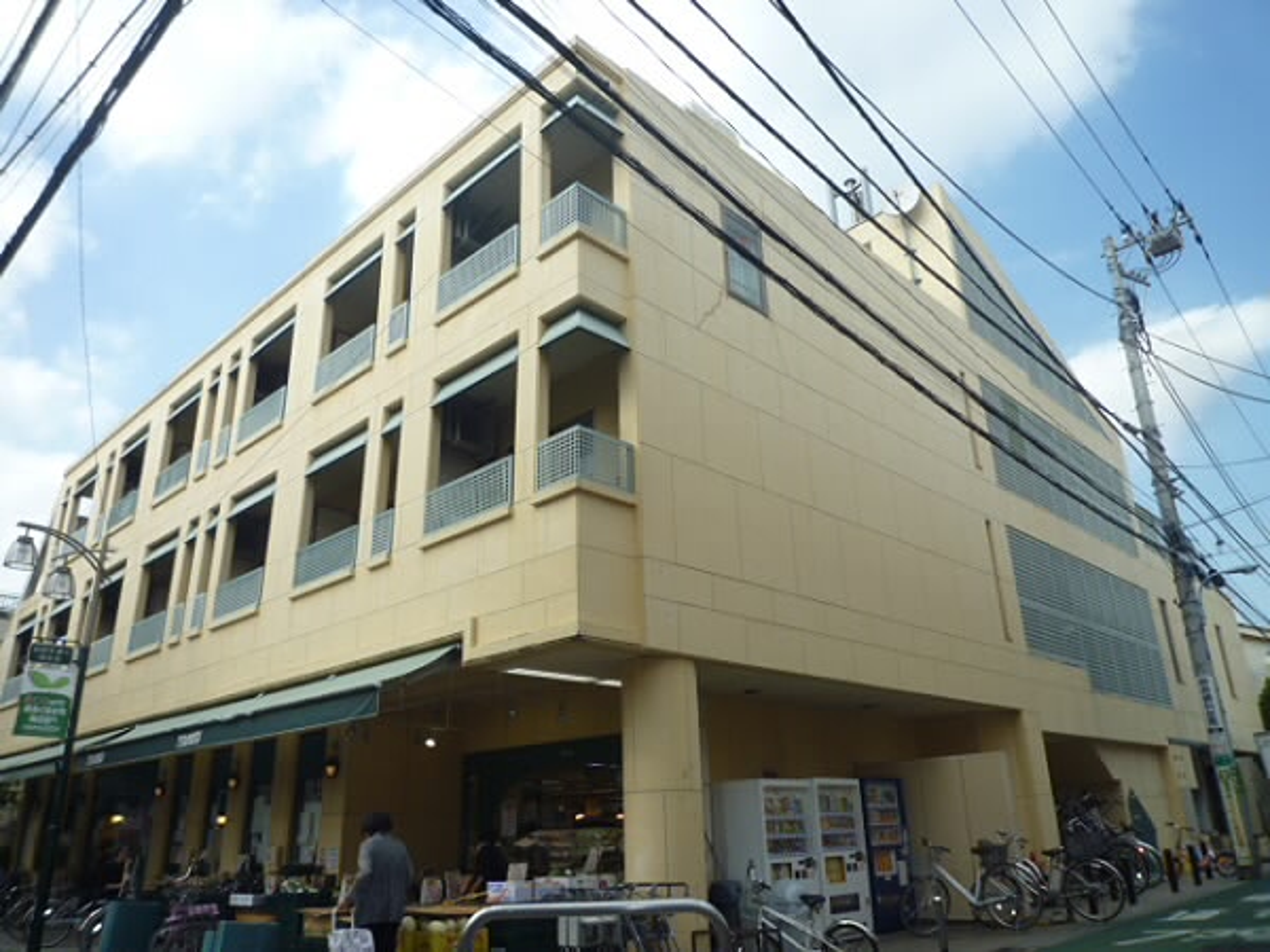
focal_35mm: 25
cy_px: 476
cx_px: 635
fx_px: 917
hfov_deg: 69.4
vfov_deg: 54.9
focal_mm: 4.4
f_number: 3.5
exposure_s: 1/500
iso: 100
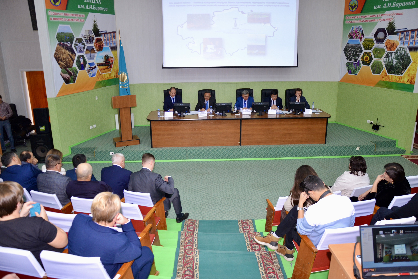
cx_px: 209
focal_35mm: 27
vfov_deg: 47.9
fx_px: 313
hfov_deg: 67.4
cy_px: 140
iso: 400
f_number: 3.5
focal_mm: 18
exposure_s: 1/50
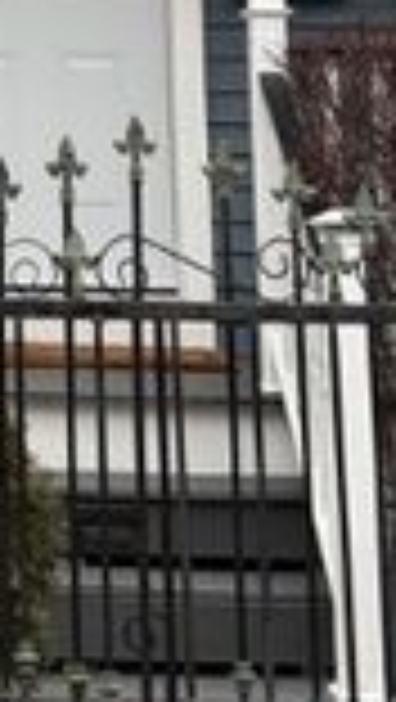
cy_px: -182
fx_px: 2086
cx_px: -202
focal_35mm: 112
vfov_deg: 18.0
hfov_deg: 10.5
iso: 160
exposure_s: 1/121
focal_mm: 6.76
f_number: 1.78
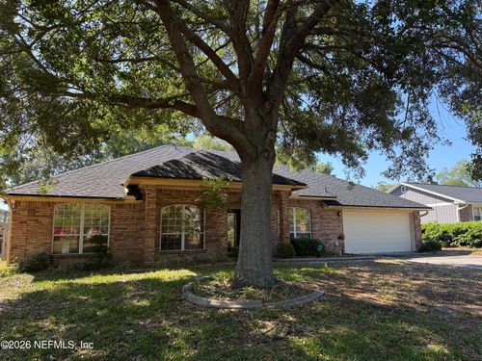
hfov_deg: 71.6
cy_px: 180
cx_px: 241
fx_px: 334
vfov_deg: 56.8
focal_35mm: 24
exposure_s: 1/858
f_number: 1.78
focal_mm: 6.76
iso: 100
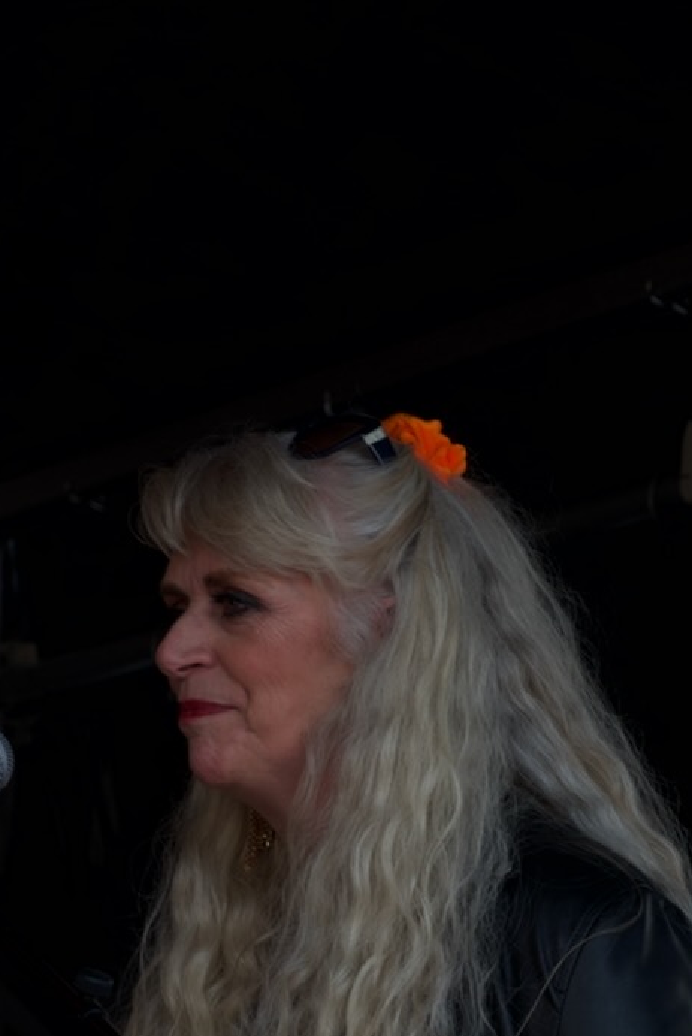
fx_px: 11371
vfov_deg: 5.2
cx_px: 274
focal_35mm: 395
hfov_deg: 3.5
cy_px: 783
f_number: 4
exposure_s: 1/160
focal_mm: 78.39
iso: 100
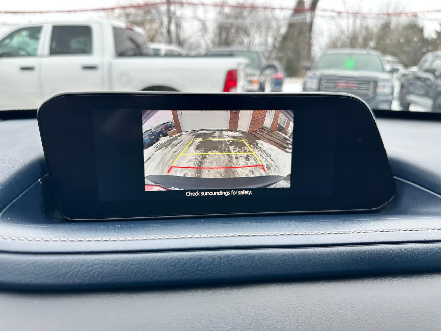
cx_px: 220
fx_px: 306
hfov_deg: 71.6
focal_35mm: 24
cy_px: 166
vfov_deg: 56.8
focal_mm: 6.86
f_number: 1.78
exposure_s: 1/130
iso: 64
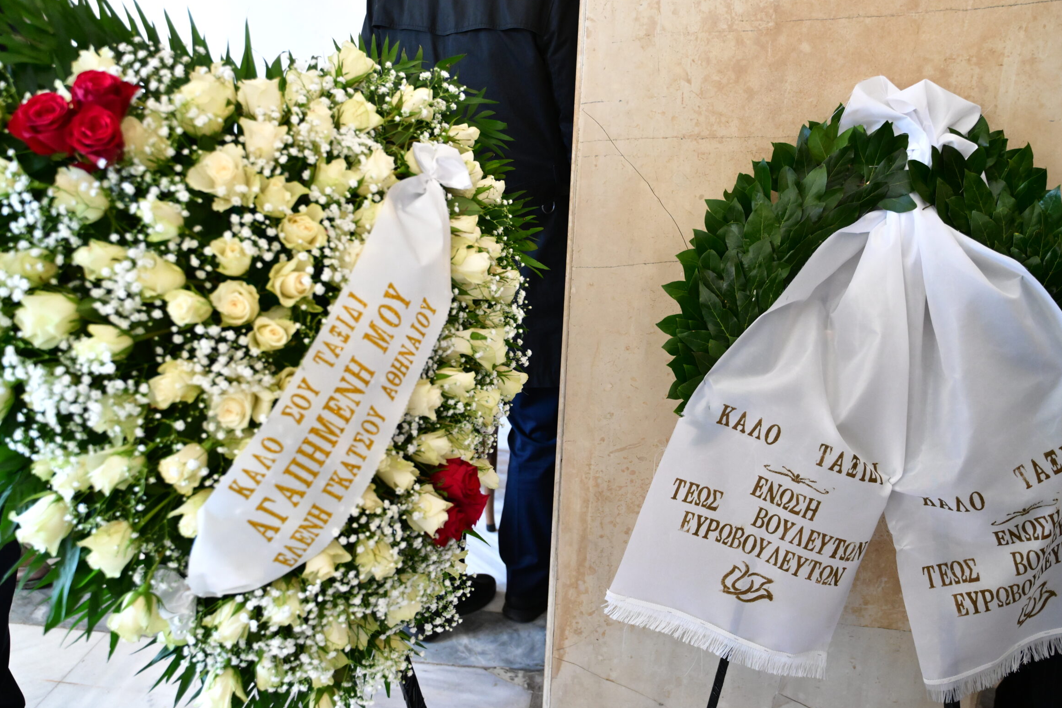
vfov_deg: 42.3
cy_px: 345
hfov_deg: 60.2
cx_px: 561
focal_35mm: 31
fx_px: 915
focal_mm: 28
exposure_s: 1/320
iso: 5000
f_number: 3.2
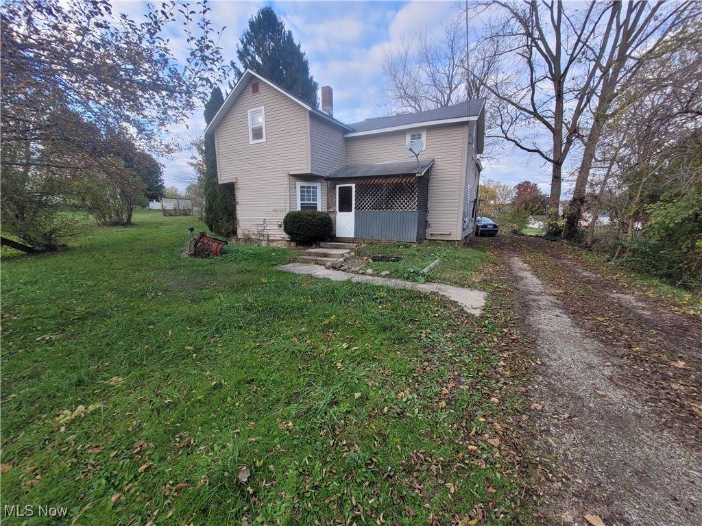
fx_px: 264
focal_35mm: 13
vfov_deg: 89.9
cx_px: 351
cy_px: 263
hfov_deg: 106.2
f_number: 2.2
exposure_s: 1/206
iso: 40
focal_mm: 1.74
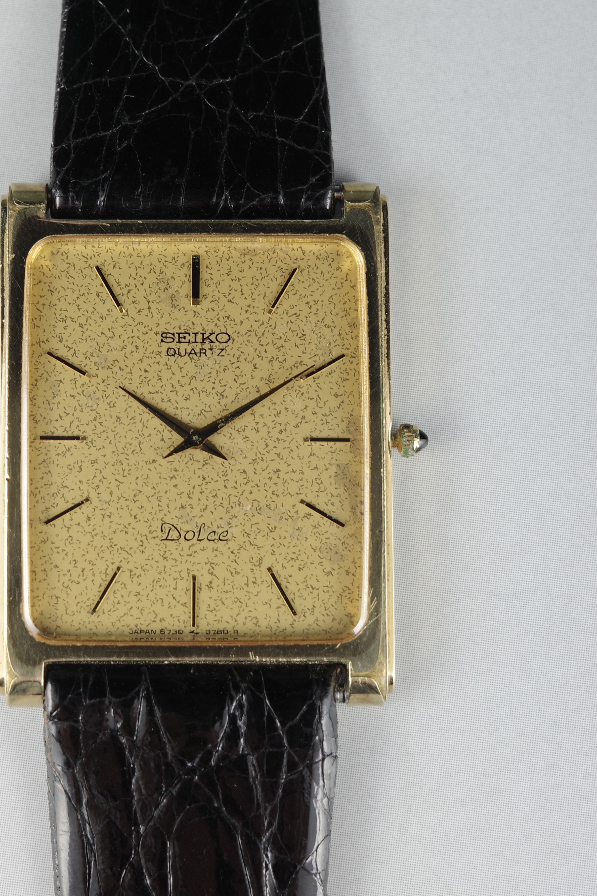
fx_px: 1443
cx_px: 193
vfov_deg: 34.5
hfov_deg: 23.3
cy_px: 422
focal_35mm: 58
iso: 200
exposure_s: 1/30
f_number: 5.6
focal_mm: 26
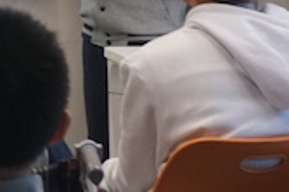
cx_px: -401
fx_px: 1885
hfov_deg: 8.1
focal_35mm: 235
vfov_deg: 5.7
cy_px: -205
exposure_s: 1/100
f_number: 7.1
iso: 2000
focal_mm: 49
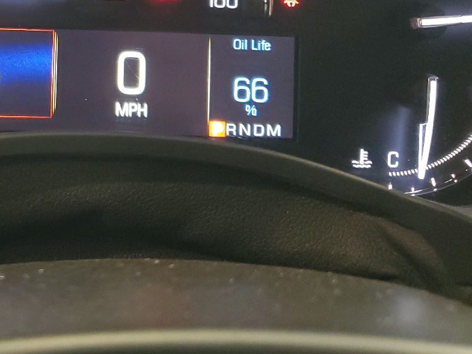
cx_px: 57
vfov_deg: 26.6
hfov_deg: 34.4
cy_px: 35
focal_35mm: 53
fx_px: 723
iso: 319
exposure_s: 1/15
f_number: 1.5
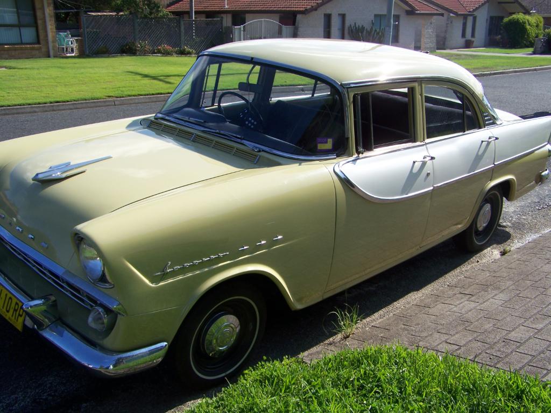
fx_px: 605
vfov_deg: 37.7
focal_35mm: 38
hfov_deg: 49.0
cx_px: 276
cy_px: 206
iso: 64
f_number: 4
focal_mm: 6.3
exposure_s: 1/500
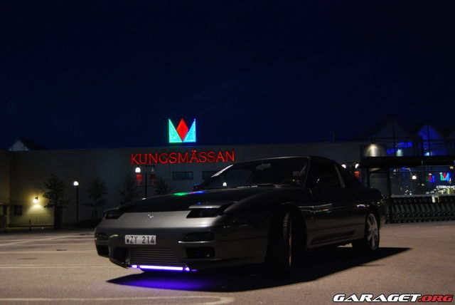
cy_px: 152
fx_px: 455
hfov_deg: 53.1
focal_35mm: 36
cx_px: 228
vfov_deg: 36.9
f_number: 4
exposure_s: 1/15
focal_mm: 24
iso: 800
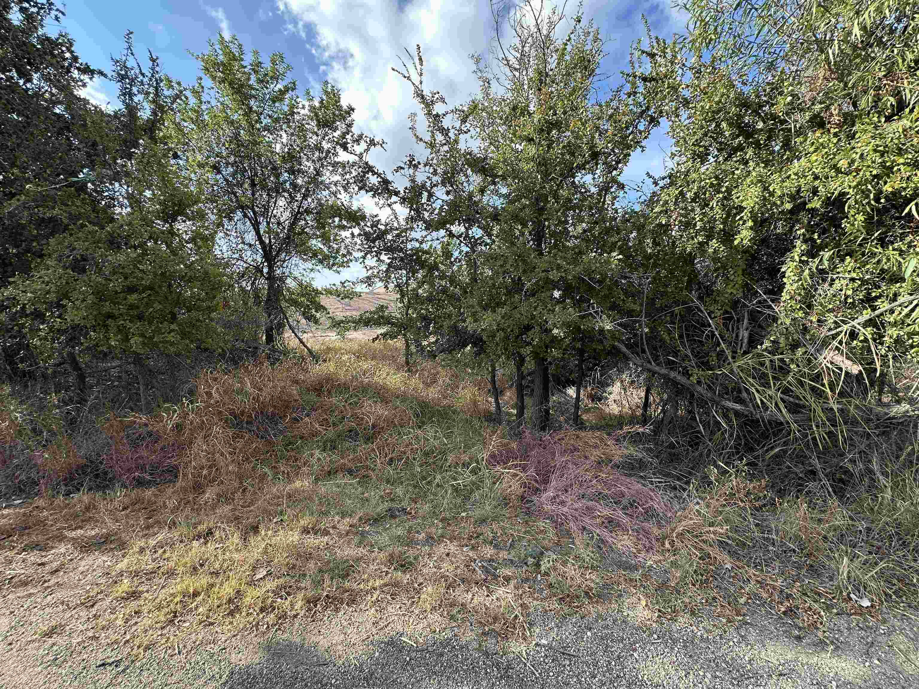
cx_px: 460
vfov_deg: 85.7
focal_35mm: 14
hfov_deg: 102.1
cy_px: 344
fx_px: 372
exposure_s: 1/400
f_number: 2.2
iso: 40
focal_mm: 2.22
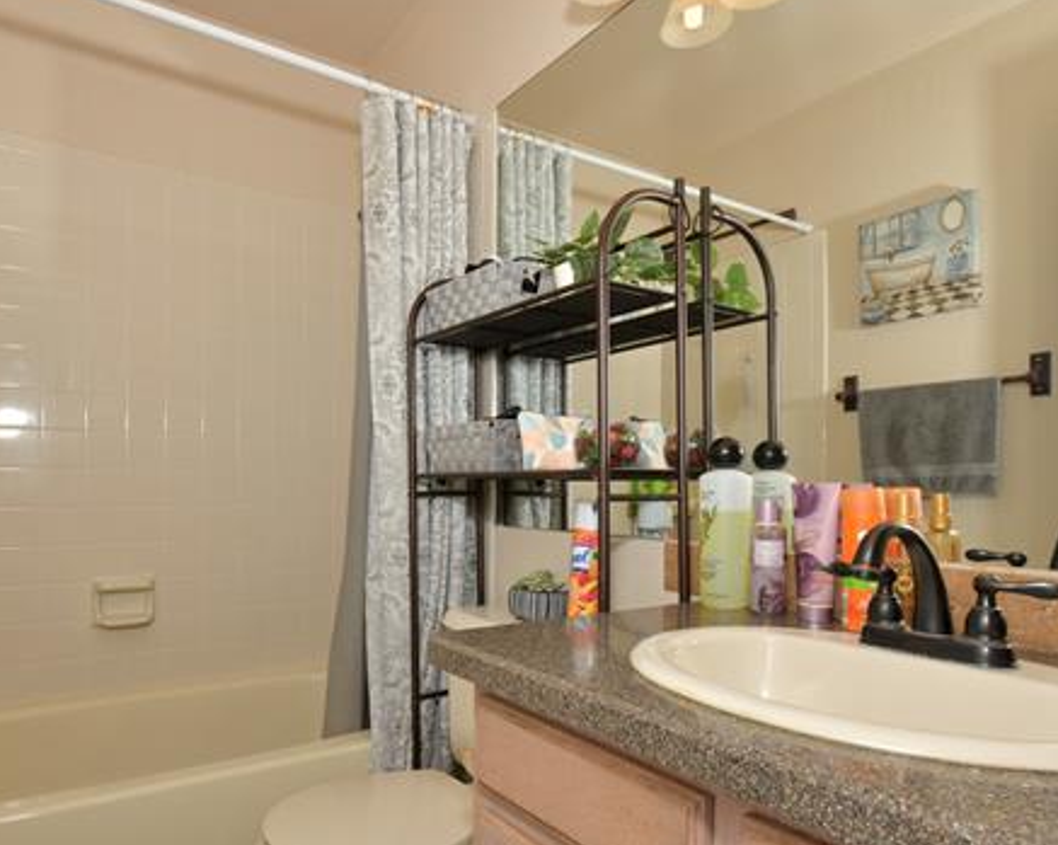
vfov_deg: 62.7
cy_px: 489
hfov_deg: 74.6
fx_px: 688
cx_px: 445
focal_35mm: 22
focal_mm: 16
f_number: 18
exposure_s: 1/250
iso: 800
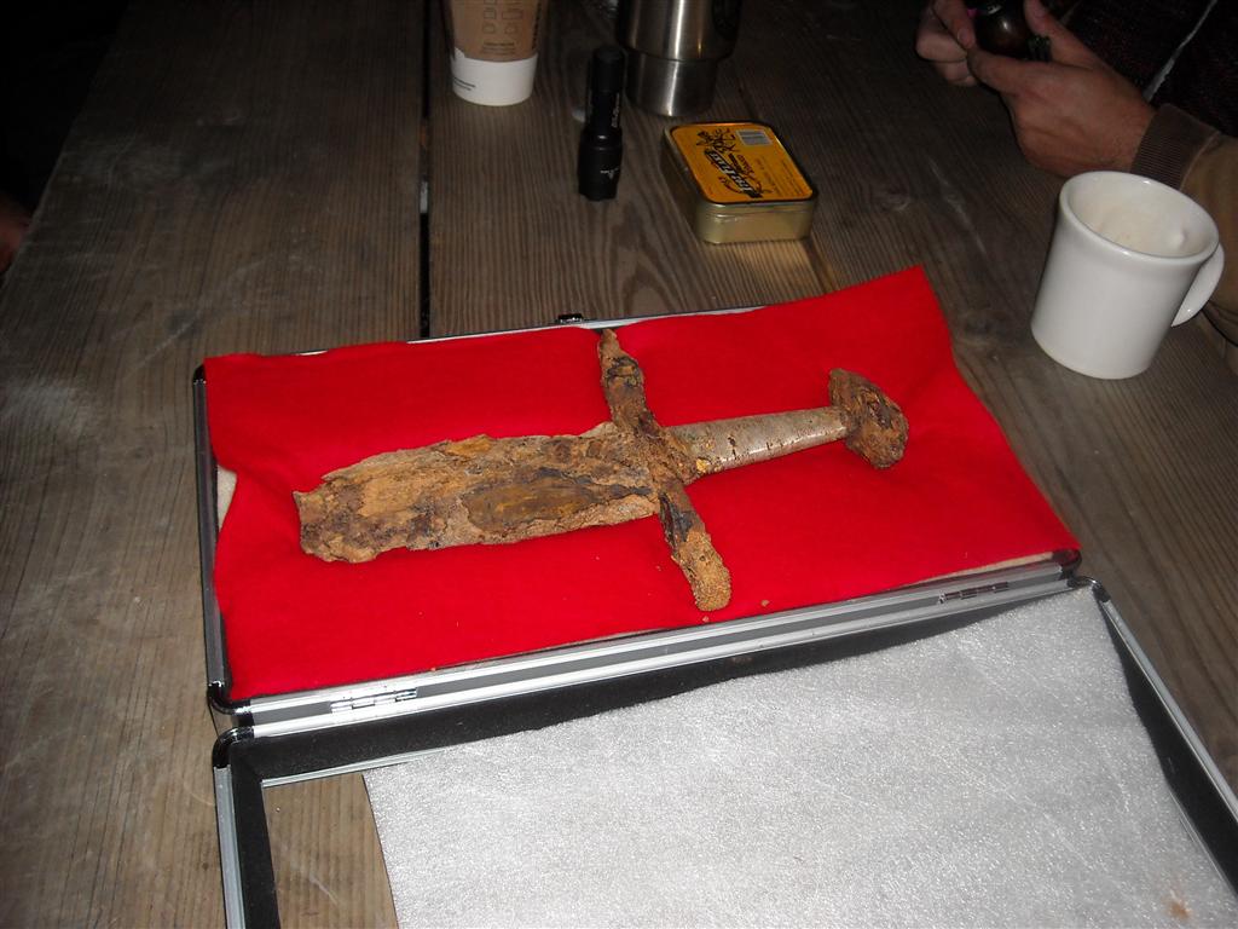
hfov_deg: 52.6
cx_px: 619
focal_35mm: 35
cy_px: 464
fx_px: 1252
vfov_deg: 40.7
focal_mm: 5.7
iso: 200
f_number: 2.8
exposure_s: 1/60
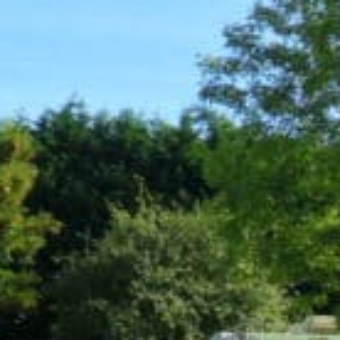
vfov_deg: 11.6
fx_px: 1645
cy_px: 397
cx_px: 682
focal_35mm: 148
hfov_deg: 10.8
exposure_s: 1/500
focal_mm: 5.3
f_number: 3.7
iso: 80
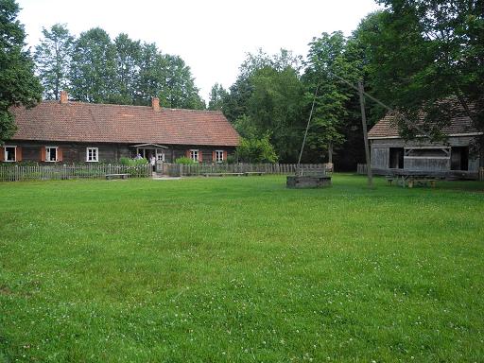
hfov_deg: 49.0
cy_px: 182
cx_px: 242
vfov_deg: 37.7
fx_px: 531
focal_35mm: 38
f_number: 3.2
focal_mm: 8.1
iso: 100
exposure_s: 1/200
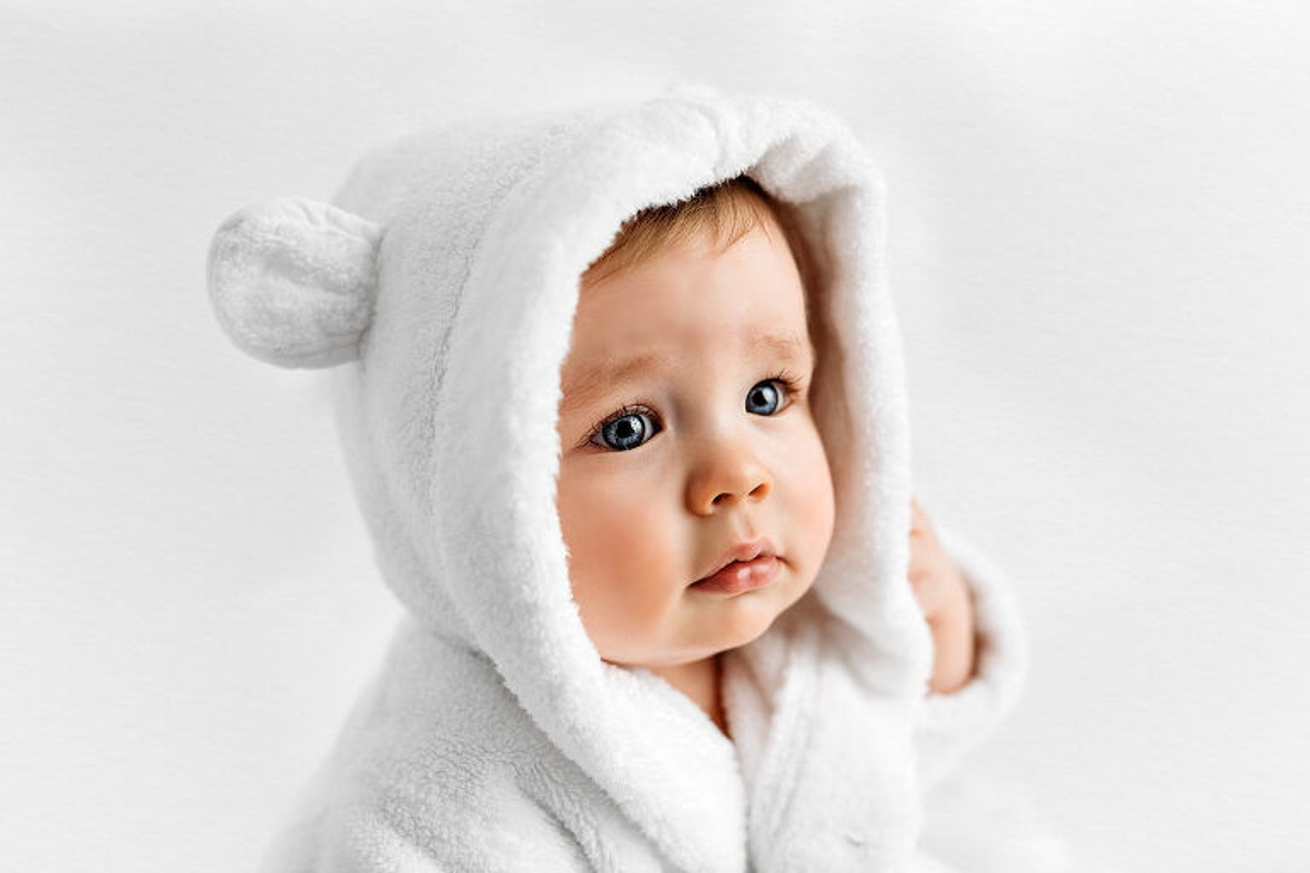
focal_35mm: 35
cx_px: 655
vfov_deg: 37.9
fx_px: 1274
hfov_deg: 54.4
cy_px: 436
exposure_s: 1/200
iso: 125
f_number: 2.8
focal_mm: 35
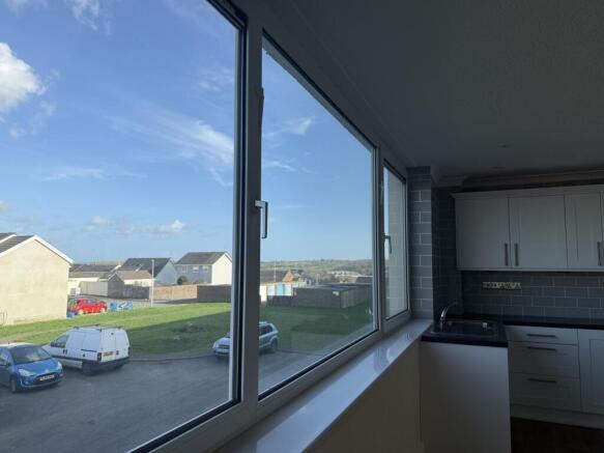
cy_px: 226
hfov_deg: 71.6
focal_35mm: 24
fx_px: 419
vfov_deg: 56.8
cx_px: 302
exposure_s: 1/2000
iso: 80
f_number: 1.78
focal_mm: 6.76
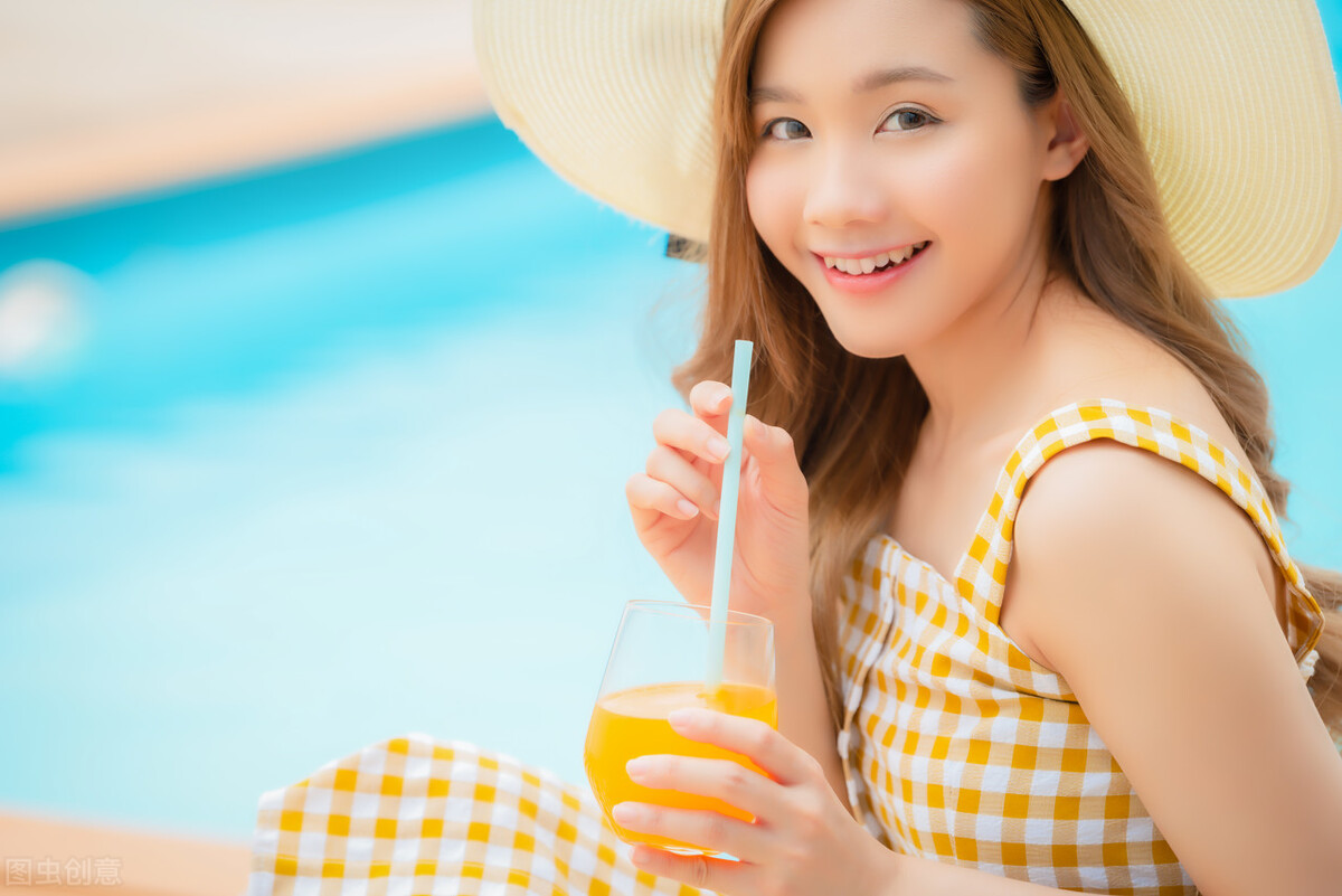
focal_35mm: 170
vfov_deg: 8.1
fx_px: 6339
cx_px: 671
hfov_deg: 12.1
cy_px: 448
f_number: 4
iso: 100
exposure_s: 1/320
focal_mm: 170
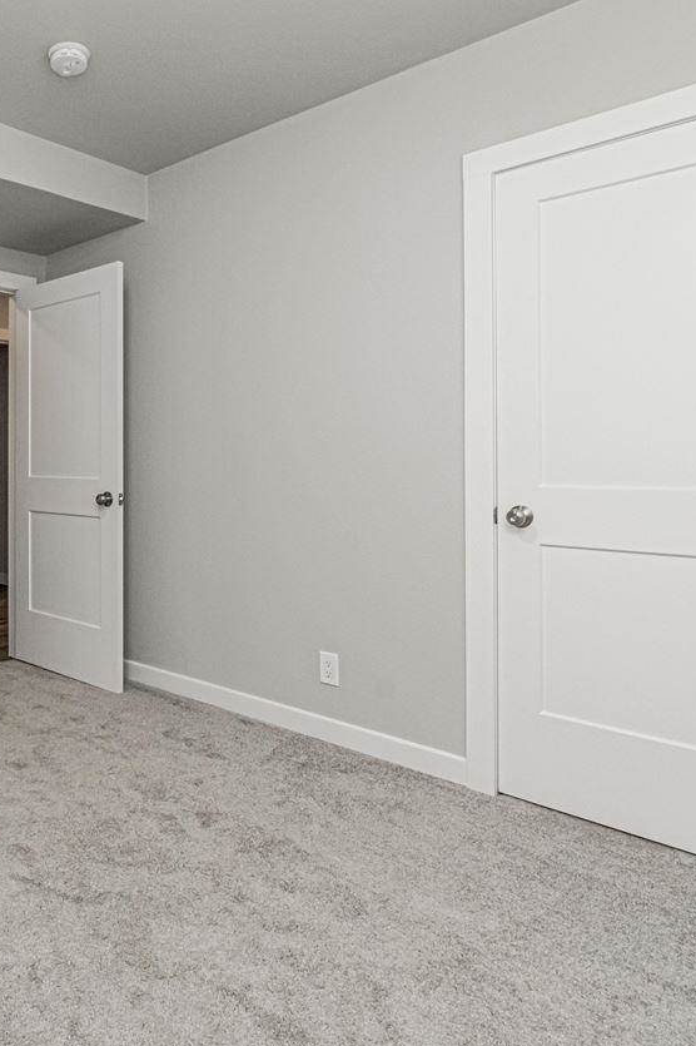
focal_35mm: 23
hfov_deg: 49.6
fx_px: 668
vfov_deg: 76.1
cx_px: 81
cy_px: 524
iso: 3200
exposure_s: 1/60
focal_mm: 10
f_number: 10
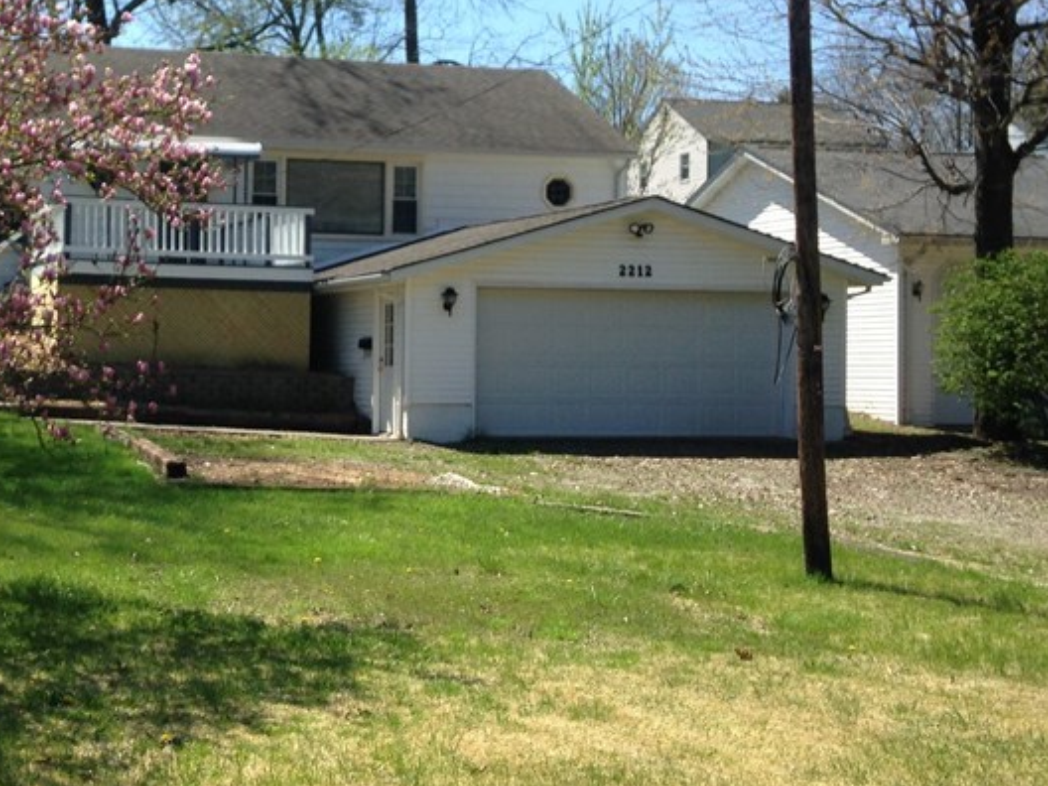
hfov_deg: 29.5
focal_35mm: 64
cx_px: 195
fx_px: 1938
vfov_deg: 22.9
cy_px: 314
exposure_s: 1/1085
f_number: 2.4
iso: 50
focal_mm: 4.12
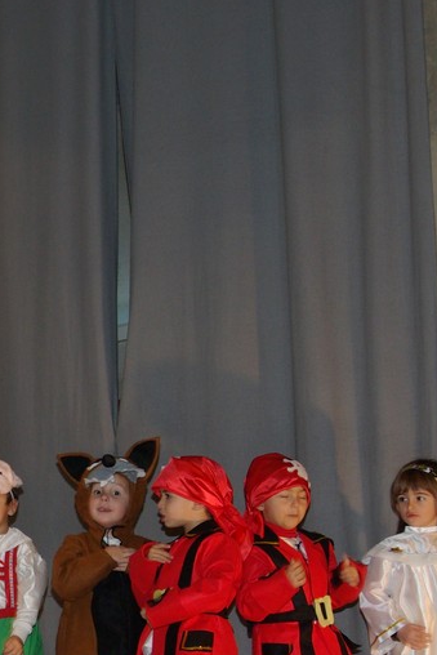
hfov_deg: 12.6
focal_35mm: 106
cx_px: -86
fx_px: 1929
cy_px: 519
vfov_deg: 19.1
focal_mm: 28
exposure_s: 1/45
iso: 400
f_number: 5.6
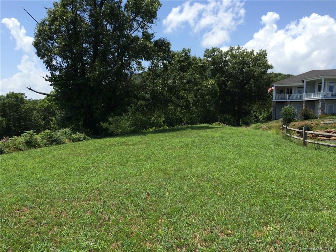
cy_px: 126
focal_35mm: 29
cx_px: 168
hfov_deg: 61.7
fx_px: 281
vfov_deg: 48.2
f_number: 2.2
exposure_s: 1/1866
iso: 32
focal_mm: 4.15
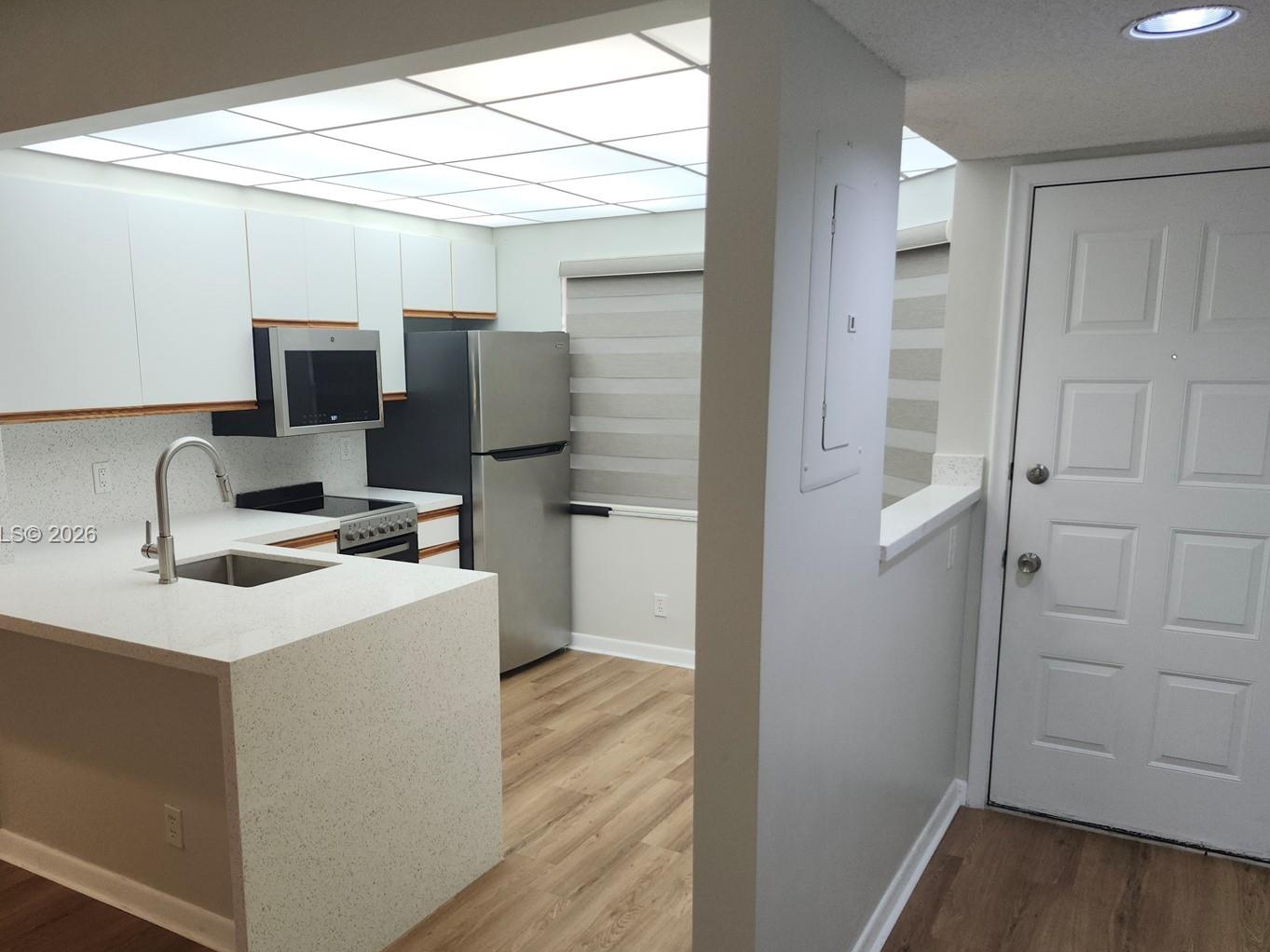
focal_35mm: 27
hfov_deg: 65.1
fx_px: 990
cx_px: 552
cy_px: 536
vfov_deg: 51.2
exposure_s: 1/60
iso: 80
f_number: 1.8
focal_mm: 5.54
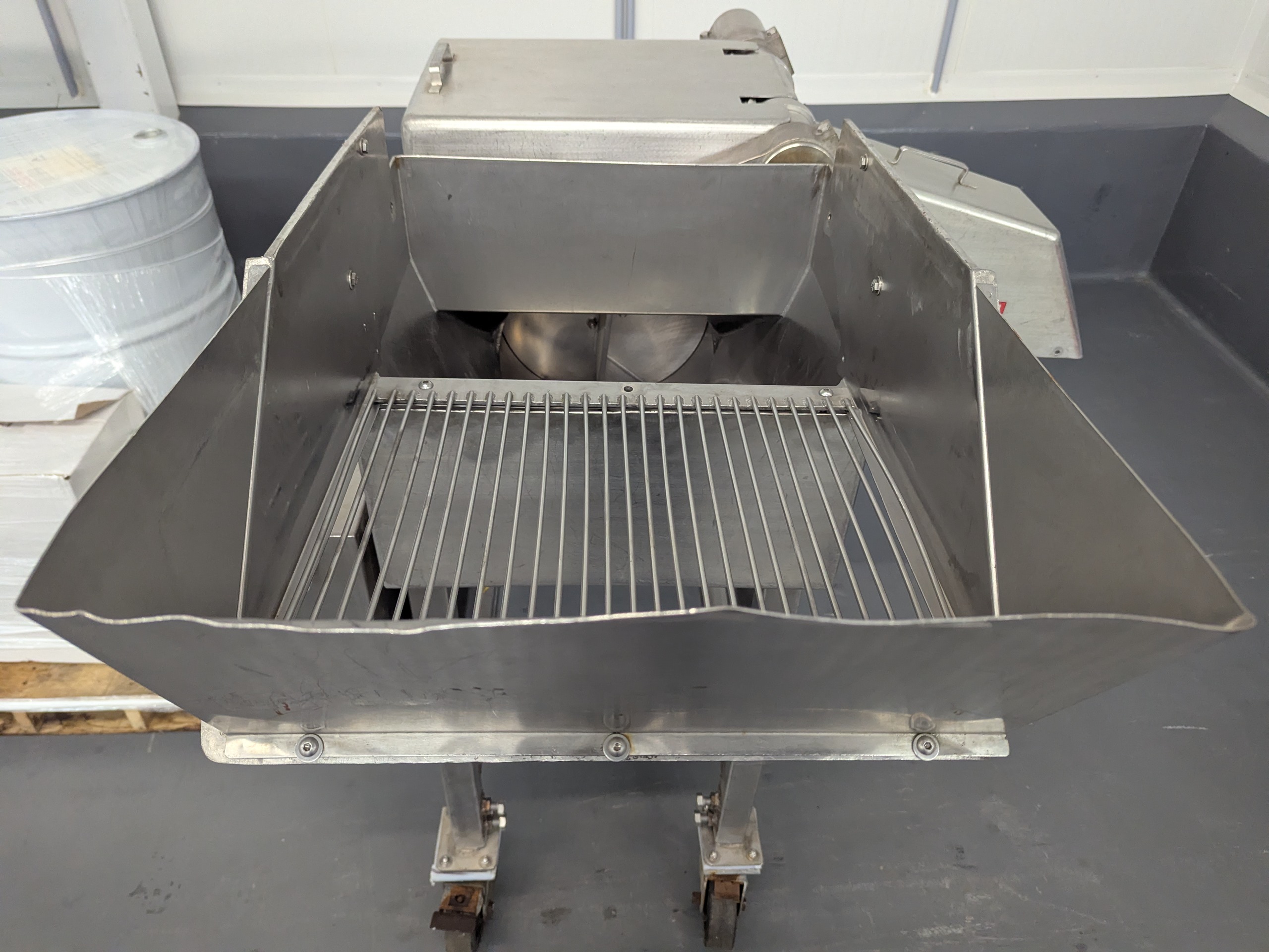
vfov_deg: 56.8
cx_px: 634
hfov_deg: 71.6
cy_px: 476
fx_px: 880
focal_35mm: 24
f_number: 1.85
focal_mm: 6.81
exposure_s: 1/388
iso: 1160
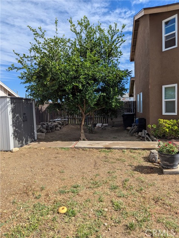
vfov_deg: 71.5
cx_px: 90
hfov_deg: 56.9
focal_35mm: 24
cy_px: 119
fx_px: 165
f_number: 1.85
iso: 44
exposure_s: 1/1887
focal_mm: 6.81
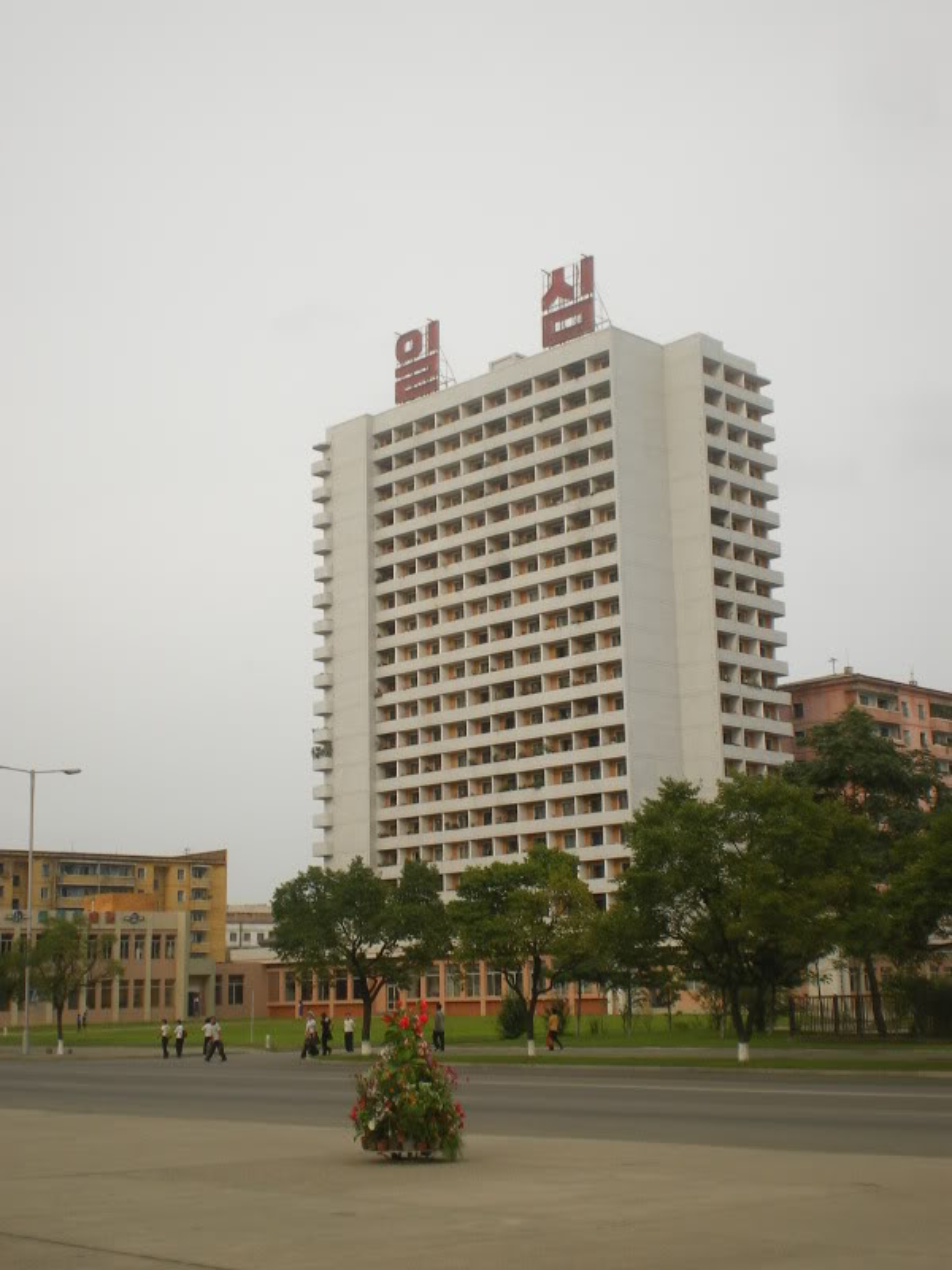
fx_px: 1760
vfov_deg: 39.7
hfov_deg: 30.3
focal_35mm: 48
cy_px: 635
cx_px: 476
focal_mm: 8.4
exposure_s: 1/160
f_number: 5.2
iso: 50
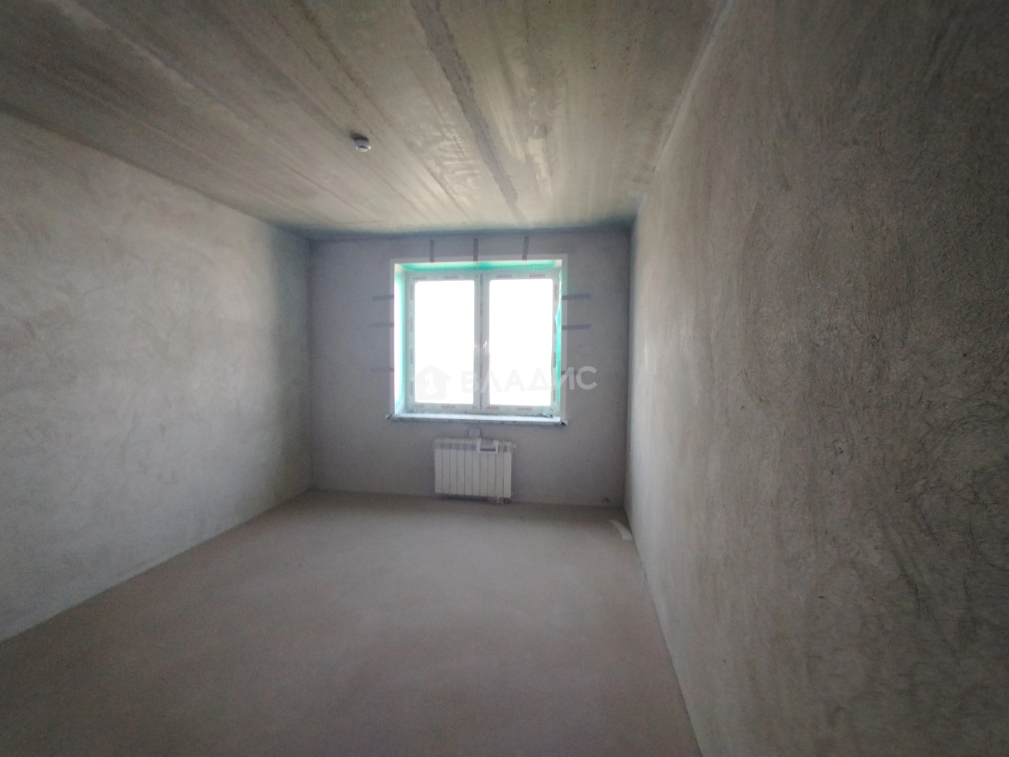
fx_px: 466
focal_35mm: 16
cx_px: 504
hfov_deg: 94.5
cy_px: 378
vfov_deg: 78.1
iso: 244
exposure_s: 1/50
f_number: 2.2
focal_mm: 1.68
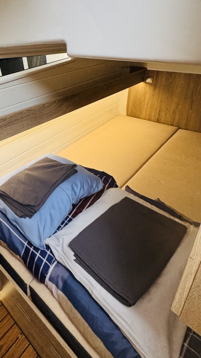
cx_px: 14
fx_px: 218
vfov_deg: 75.6
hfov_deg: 44.4
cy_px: 112
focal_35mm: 23
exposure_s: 1/99
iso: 160
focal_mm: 2.22
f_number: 2.2
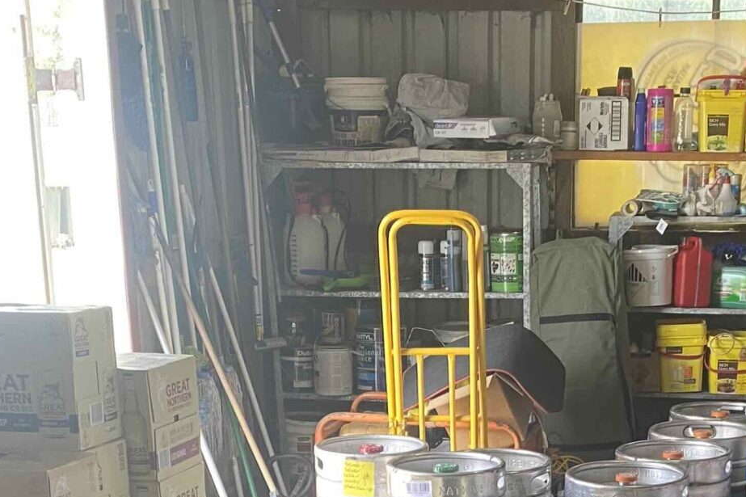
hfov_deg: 26.8
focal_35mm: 75
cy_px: 677
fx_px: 1554
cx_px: 509
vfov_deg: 16.9
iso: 80
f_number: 1.8
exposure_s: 1/50
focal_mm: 4.25
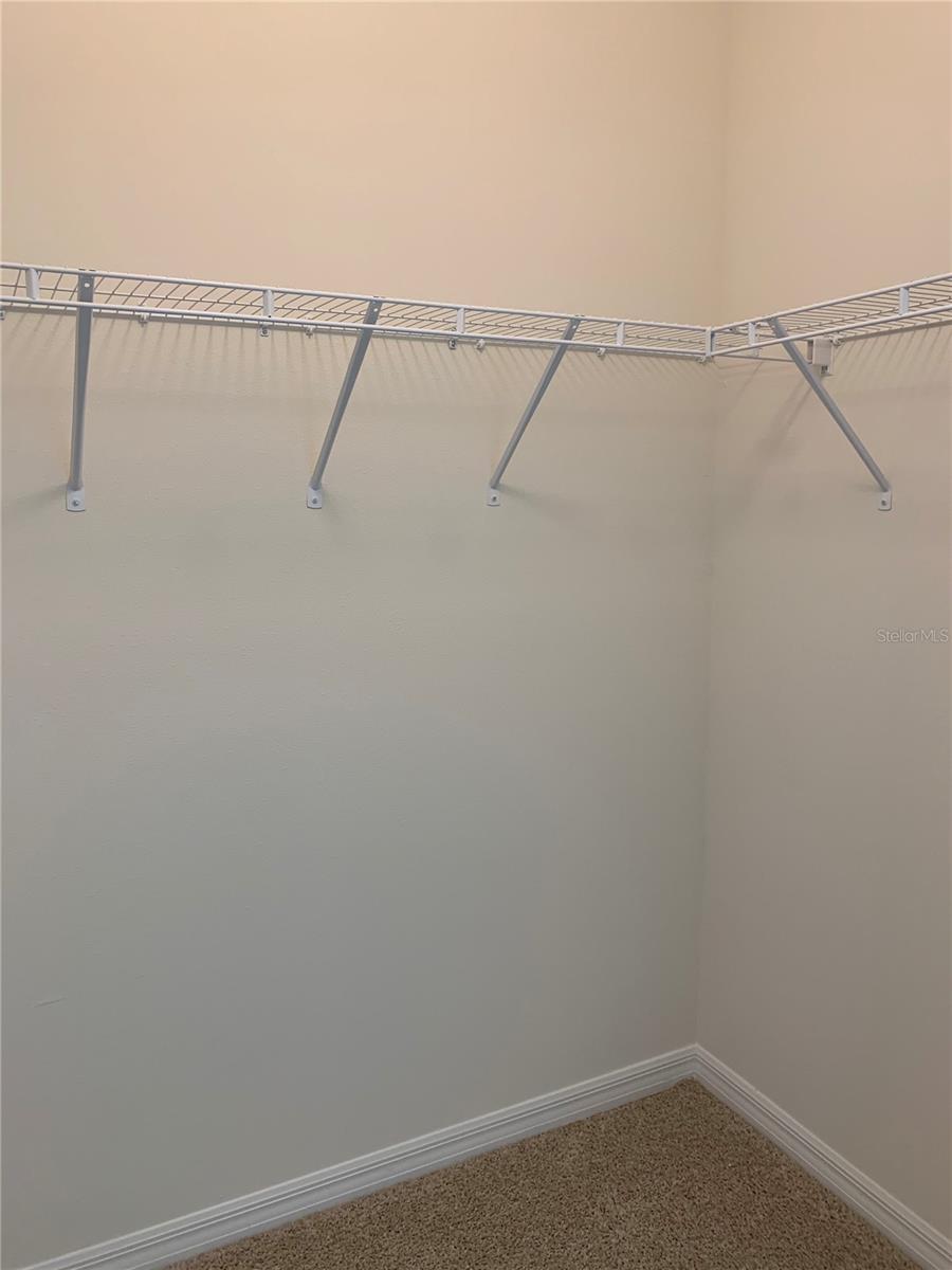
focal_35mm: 26
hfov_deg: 53.1
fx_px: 953
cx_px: 476
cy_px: 635
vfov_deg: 67.3
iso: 80
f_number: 1.8
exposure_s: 1/60
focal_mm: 4.25
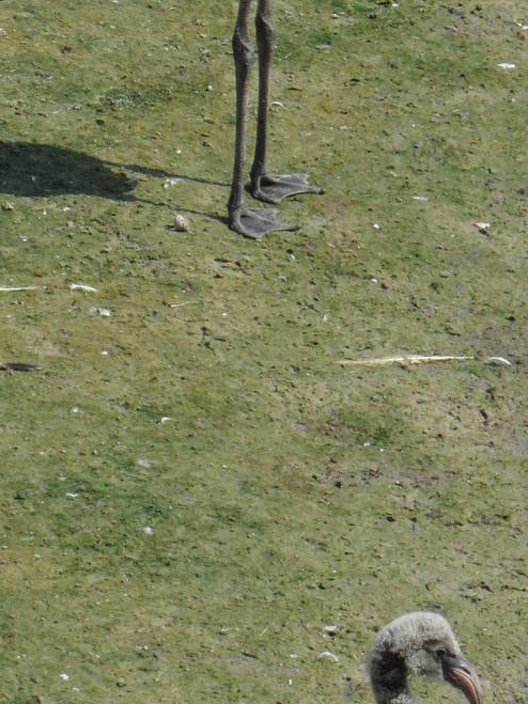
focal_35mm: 437
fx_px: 8890
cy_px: 464
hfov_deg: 3.4
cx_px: 178
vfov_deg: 4.5
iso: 200
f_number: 4.4
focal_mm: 29.7
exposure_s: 1/1500
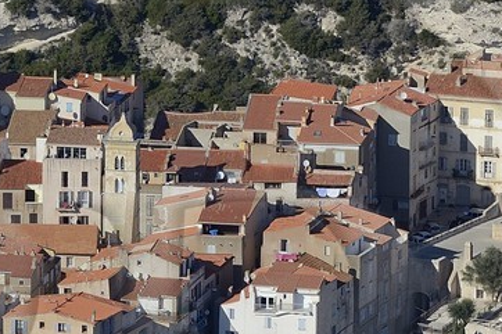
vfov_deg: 2.3
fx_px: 8321
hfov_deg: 3.5
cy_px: 419
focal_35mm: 597
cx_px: 89
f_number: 11
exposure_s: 1/800
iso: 400
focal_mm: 135
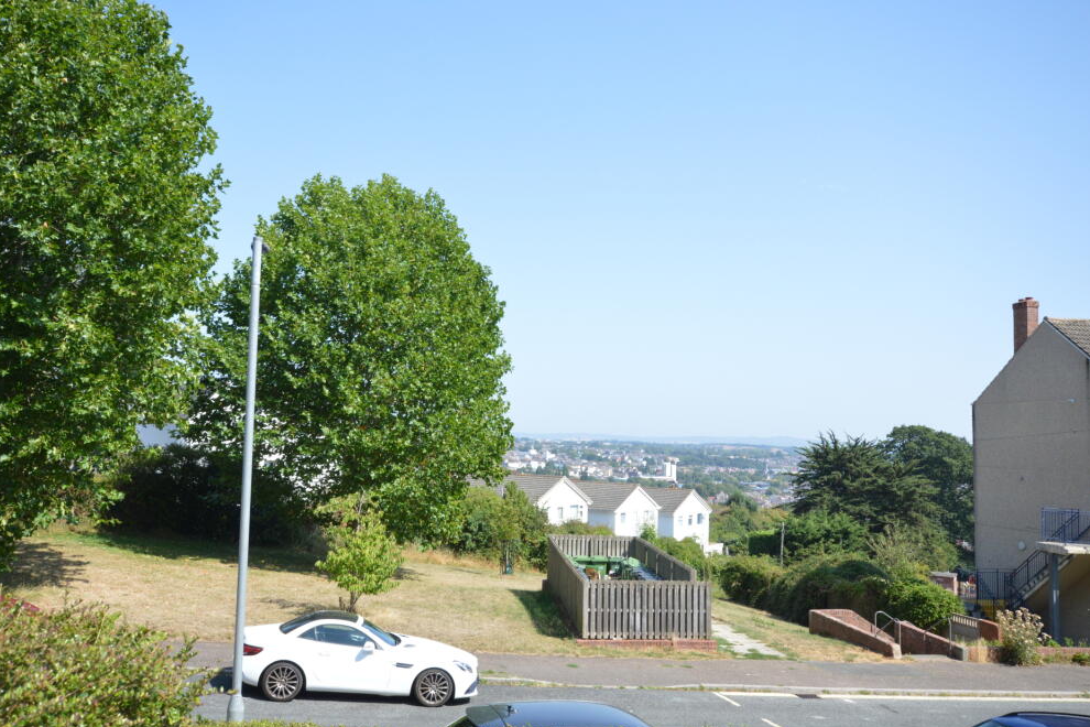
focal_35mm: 31
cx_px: 542
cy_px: 357
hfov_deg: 60.3
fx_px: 939
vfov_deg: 42.3
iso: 800
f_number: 11
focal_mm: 20
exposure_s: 1/500
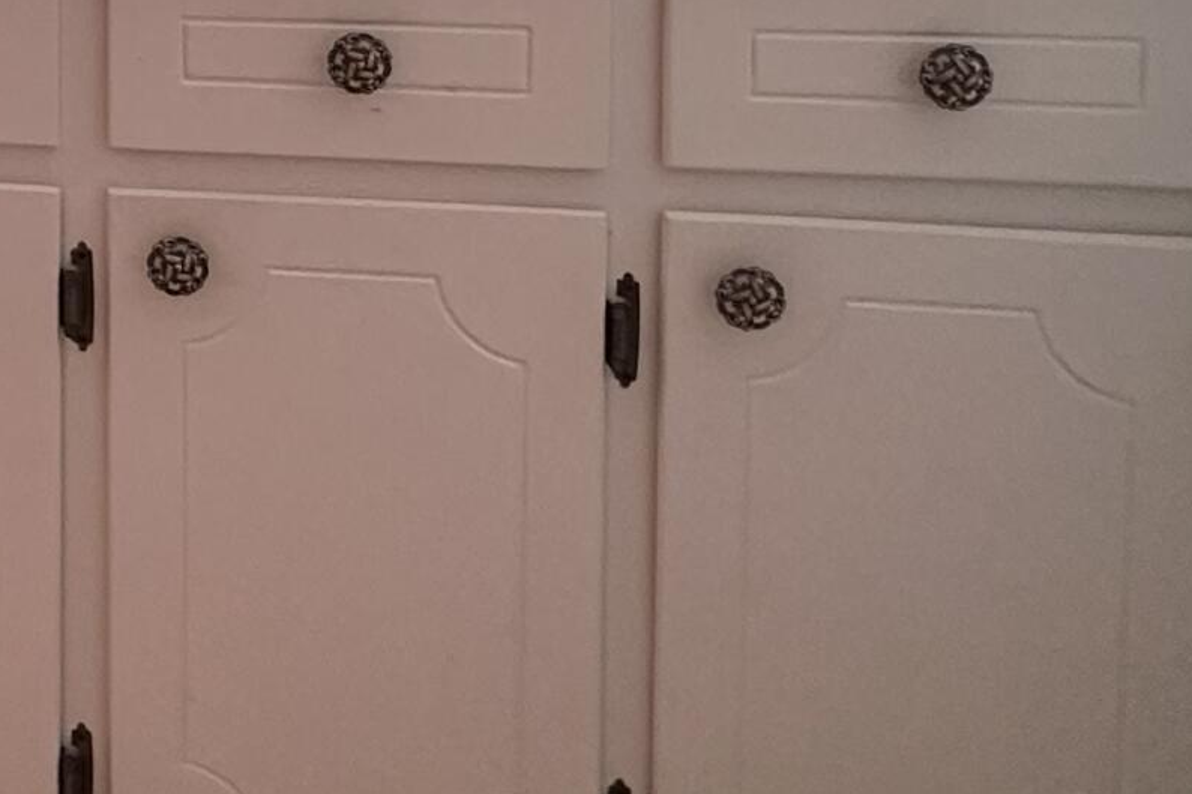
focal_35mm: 55
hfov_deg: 31.3
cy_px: -264
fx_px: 1821
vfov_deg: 21.9
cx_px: -189
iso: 250
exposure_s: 1/120
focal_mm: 2.22
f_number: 2.2
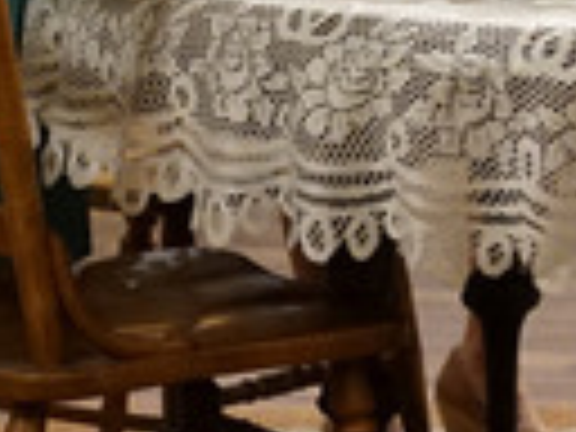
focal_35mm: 304
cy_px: -155
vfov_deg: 4.9
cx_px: 1408
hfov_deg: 6.2
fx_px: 5058
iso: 8000
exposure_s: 1/125
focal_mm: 52
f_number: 4
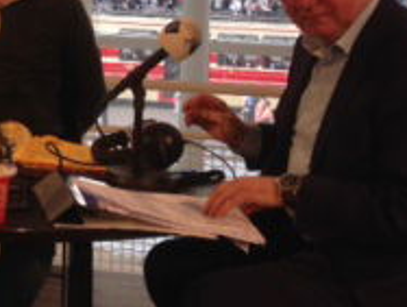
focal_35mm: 88
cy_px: -34
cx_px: -102
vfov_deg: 16.3
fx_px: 1037
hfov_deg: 20.5
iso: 50
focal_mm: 4.12
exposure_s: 1/120
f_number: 2.4
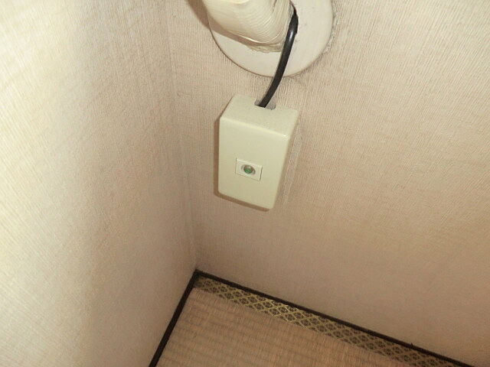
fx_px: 340
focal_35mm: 24
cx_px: 245
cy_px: 184
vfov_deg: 56.8
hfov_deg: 71.6
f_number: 3.2
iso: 400
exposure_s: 1/30
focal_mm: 4.3
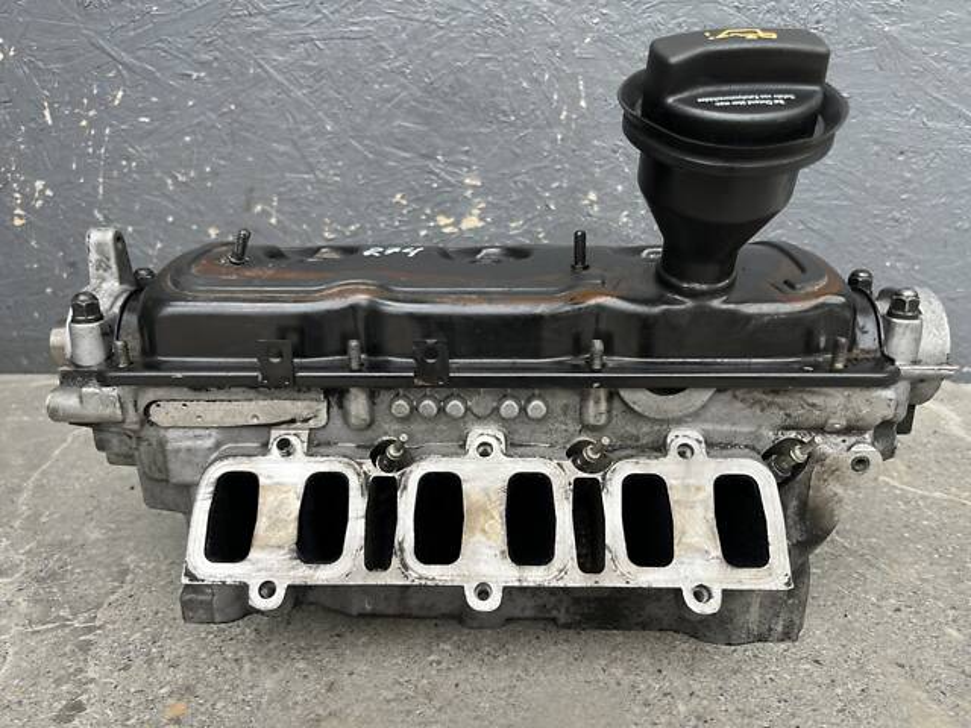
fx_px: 729
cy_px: 364
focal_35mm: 26
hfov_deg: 67.3
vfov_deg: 53.1
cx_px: 486
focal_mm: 5.1
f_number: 1.6
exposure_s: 1/461
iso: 50
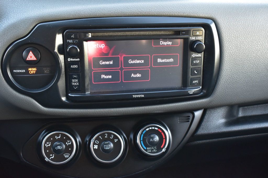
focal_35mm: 44
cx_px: 134
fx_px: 324
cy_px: 89
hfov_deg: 45.0
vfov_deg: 30.8
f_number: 6.3
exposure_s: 1/15
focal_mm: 29
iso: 1000
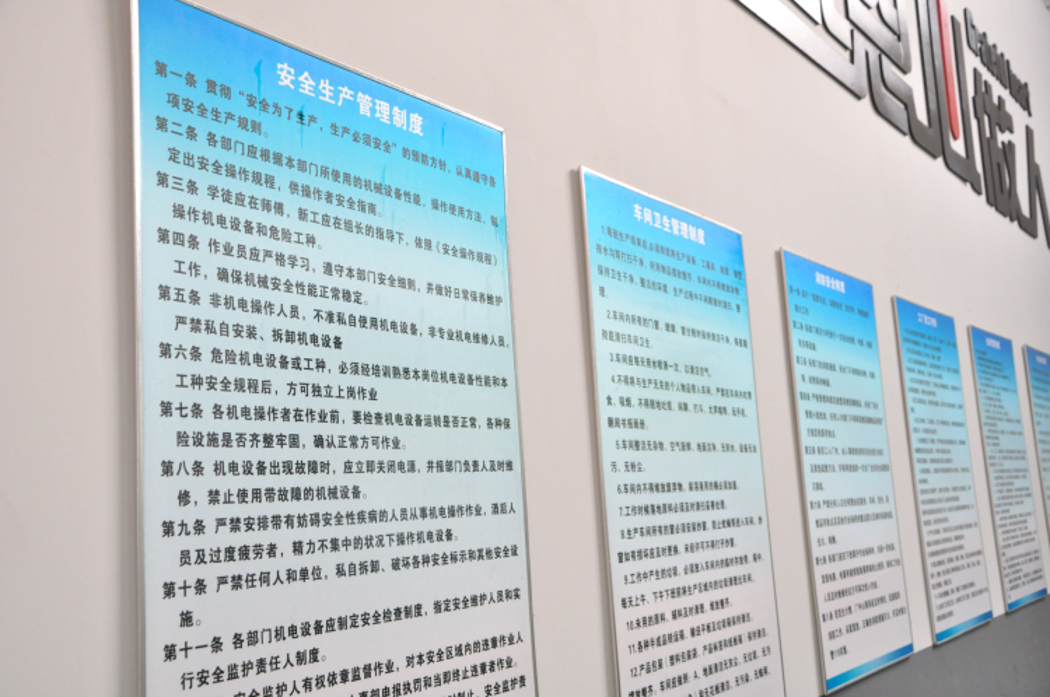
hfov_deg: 51.3
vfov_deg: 35.4
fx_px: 1092
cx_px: 525
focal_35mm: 38
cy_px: 348
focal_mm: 25
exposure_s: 1/125
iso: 2000
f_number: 5.6
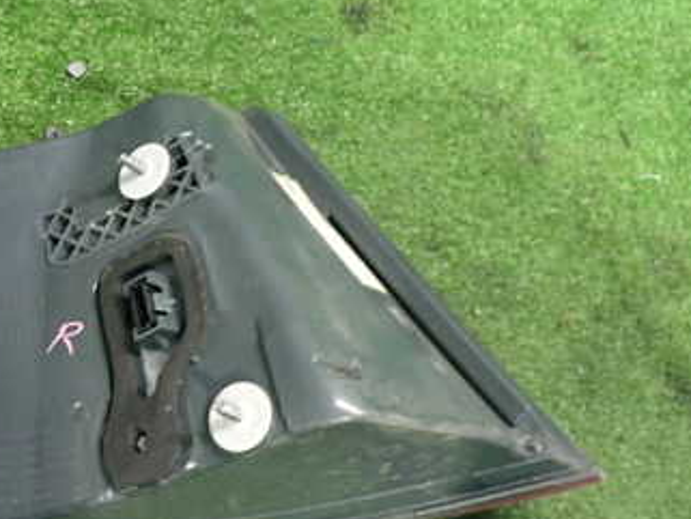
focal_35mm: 56
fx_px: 1118
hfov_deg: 32.5
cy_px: 261
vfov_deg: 26.1
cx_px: 60
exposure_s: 1/30
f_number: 2.3
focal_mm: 5.4
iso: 640
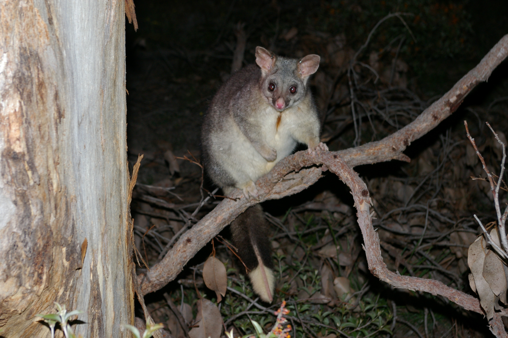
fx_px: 1163
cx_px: 254
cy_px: 169
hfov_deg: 24.6
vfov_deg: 16.5
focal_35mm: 82
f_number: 8
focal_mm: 55
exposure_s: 1/60
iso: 400
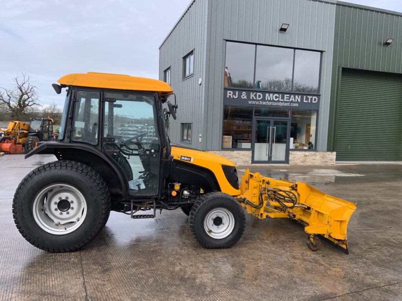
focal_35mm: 29
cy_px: 150
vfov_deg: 48.2
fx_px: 337
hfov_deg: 61.7
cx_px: 201
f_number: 1.8
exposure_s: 1/709
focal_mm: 3
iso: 16
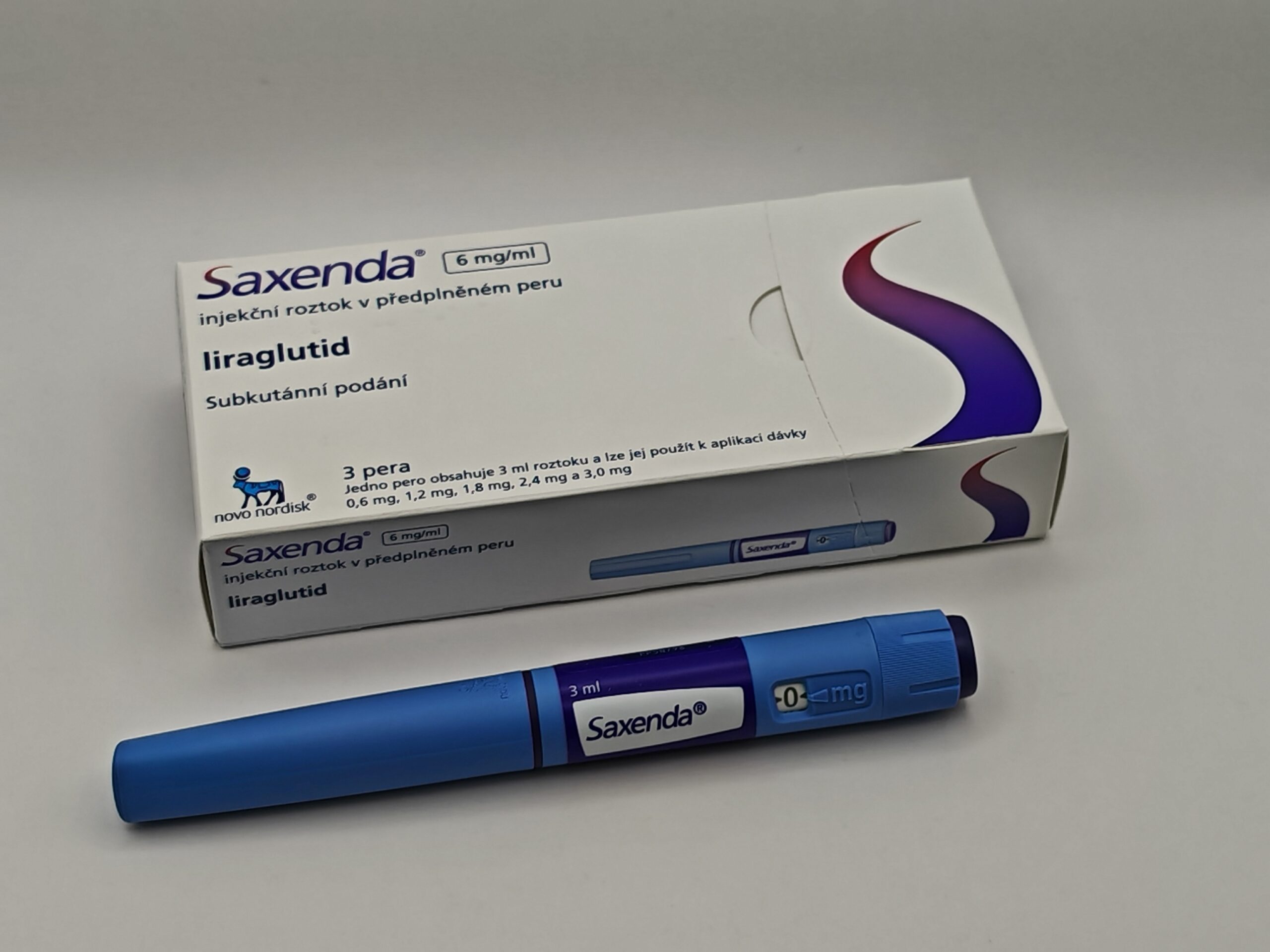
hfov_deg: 28.6
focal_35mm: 68
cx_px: 635
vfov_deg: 21.6
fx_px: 2495
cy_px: 476
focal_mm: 6.8
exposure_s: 1/350
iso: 50
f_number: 1.4
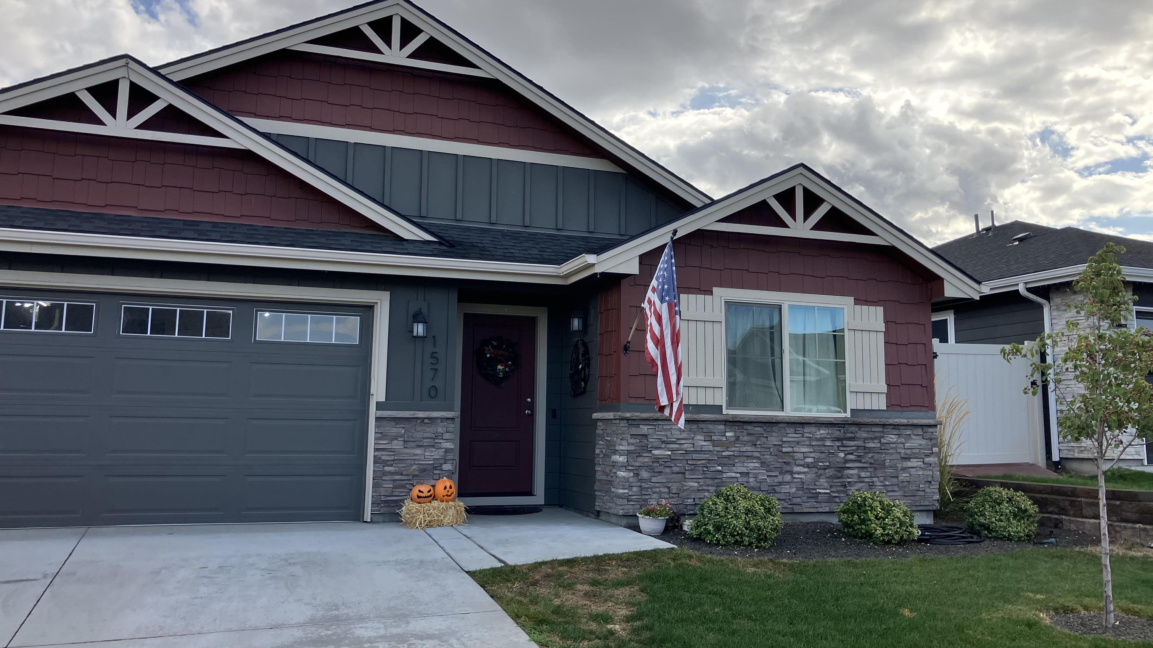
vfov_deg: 37.8
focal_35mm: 31
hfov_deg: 62.6
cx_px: 577
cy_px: 309
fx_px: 948
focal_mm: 3.99
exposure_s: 1/1130
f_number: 1.8
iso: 32
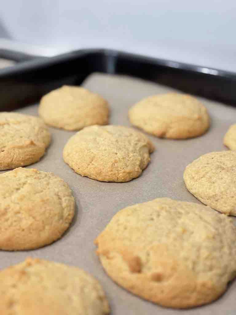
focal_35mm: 52
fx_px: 473
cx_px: 118
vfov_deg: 36.8
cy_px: 158
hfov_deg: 28.0
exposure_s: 1/50
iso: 125
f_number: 1.6
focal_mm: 5.96
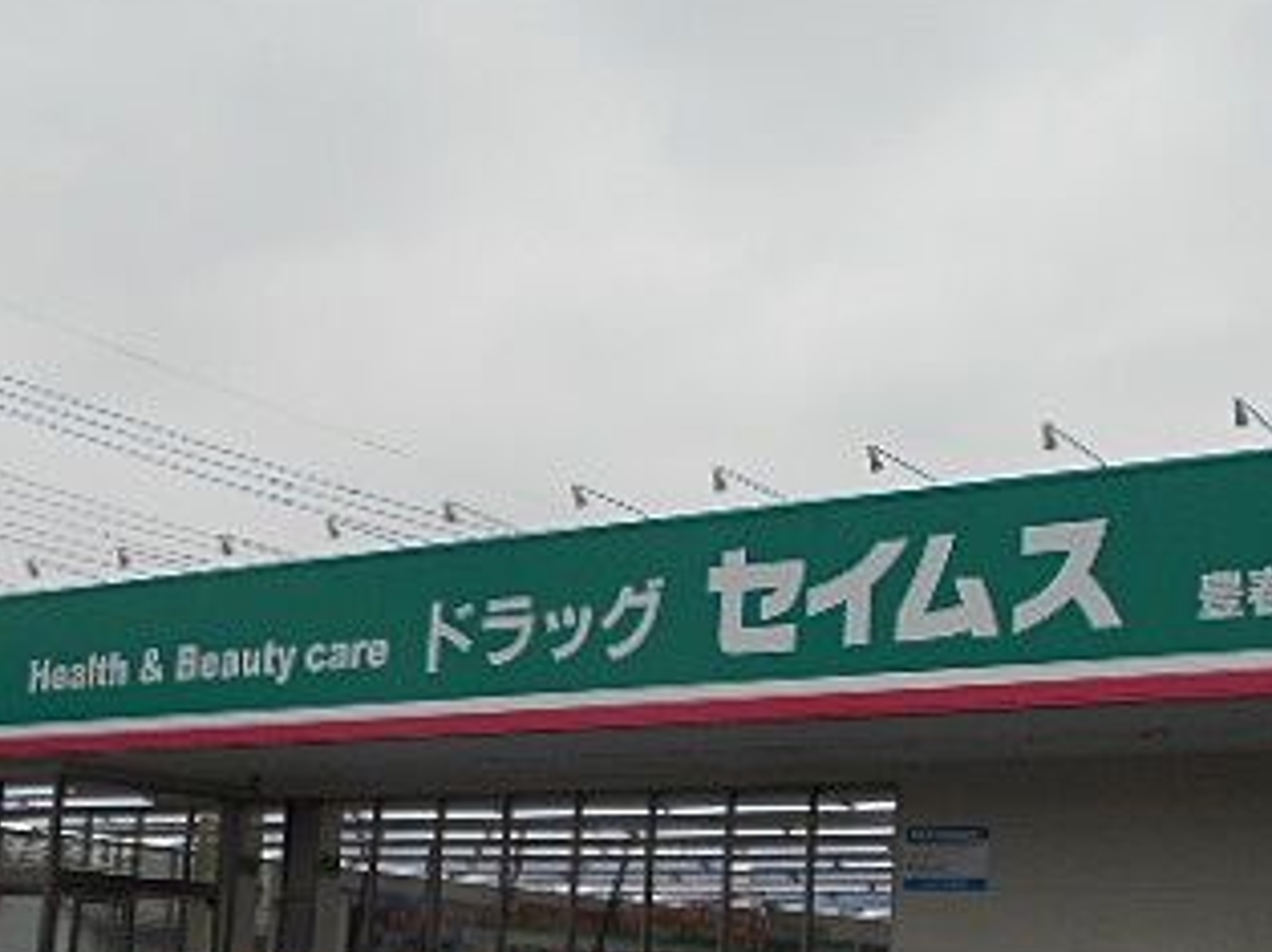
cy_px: 685
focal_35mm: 53
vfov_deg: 27.2
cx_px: 903
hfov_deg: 35.6
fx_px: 1946
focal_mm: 4.6
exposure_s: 1/640
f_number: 3.2
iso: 80
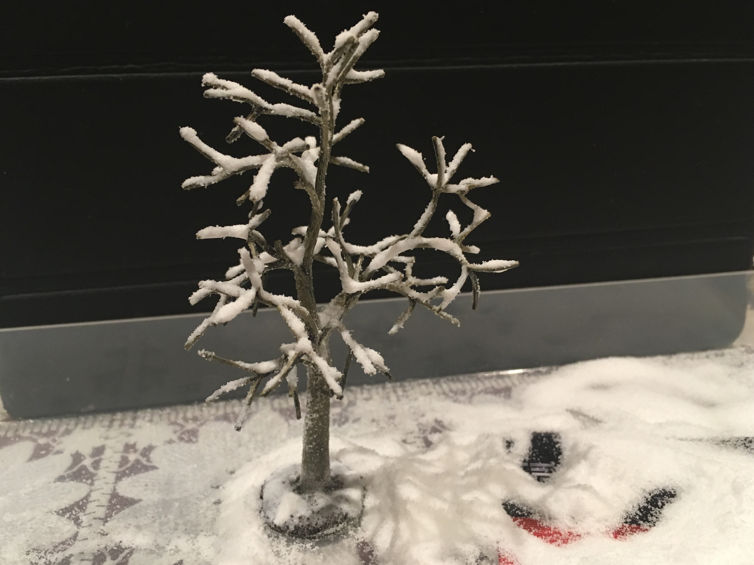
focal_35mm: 30
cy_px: 275
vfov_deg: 46.8
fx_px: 653
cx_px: 383
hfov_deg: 60.0
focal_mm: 4.15
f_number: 2.2
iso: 200
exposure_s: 1/33
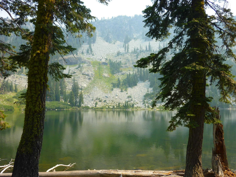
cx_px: 118
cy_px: 88
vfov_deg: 54.9
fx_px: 170
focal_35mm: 25
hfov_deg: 69.4
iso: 80
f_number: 3.3
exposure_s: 1/320
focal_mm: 4.5
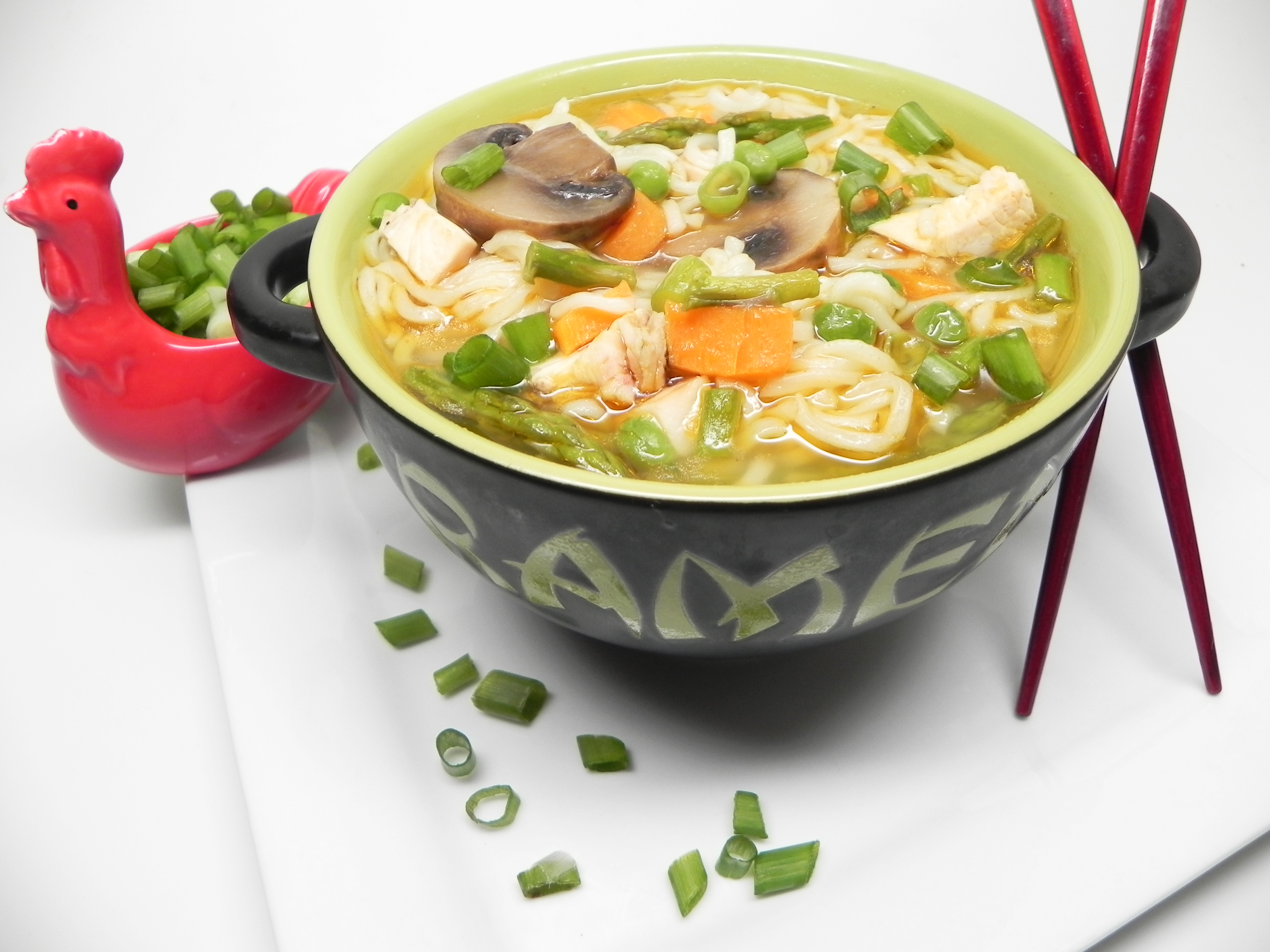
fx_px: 954
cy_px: 476
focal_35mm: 26
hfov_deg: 67.3
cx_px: 635
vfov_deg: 53.1
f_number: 2.8
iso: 160
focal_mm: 4.6
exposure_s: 1/38.3
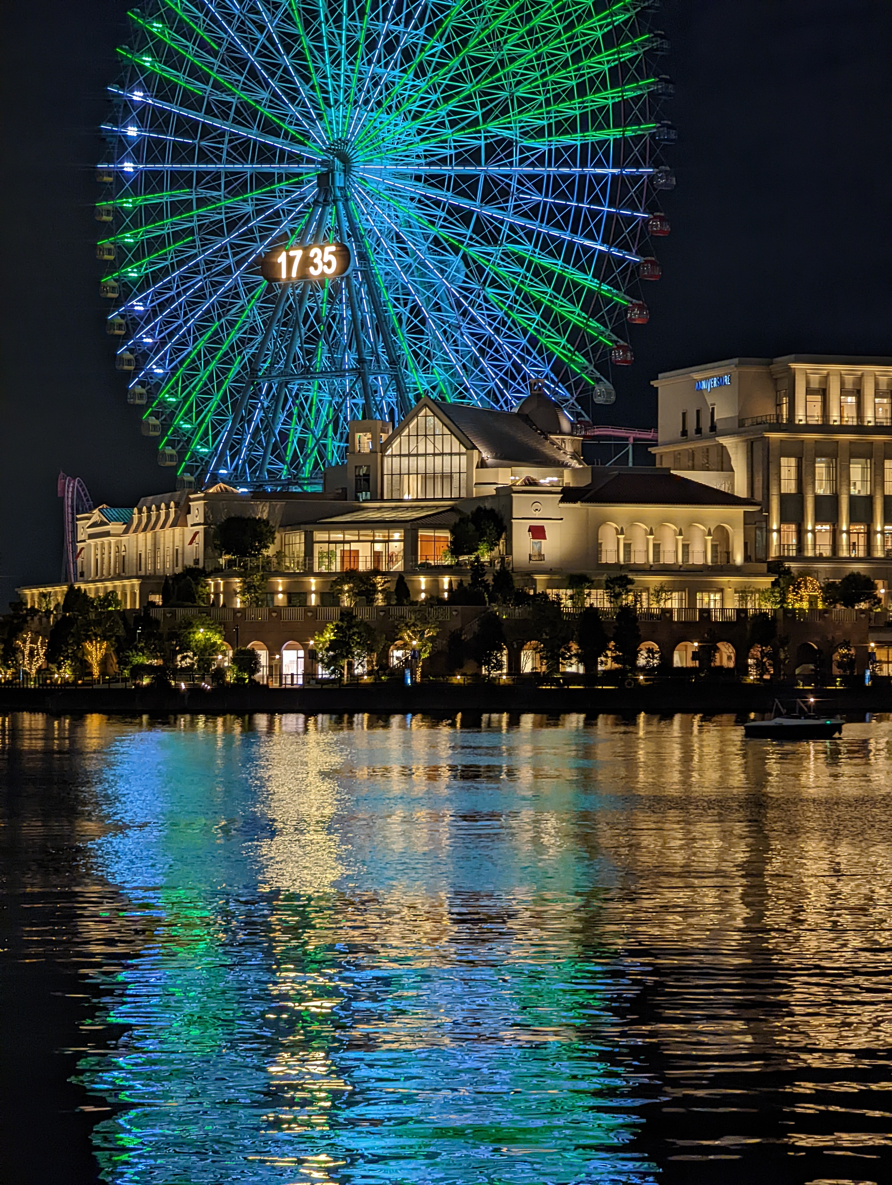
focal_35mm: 104
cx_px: 446
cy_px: 592
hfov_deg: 14.3
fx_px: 3564
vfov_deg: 18.9
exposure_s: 1/23.8
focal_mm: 19
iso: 473
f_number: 3.5
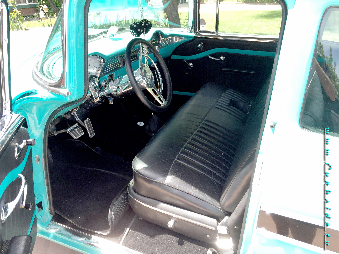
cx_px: 170
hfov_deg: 61.7
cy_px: 127
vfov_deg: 48.2
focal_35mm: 29
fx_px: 284
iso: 32
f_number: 2.2
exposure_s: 1/148
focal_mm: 4.15
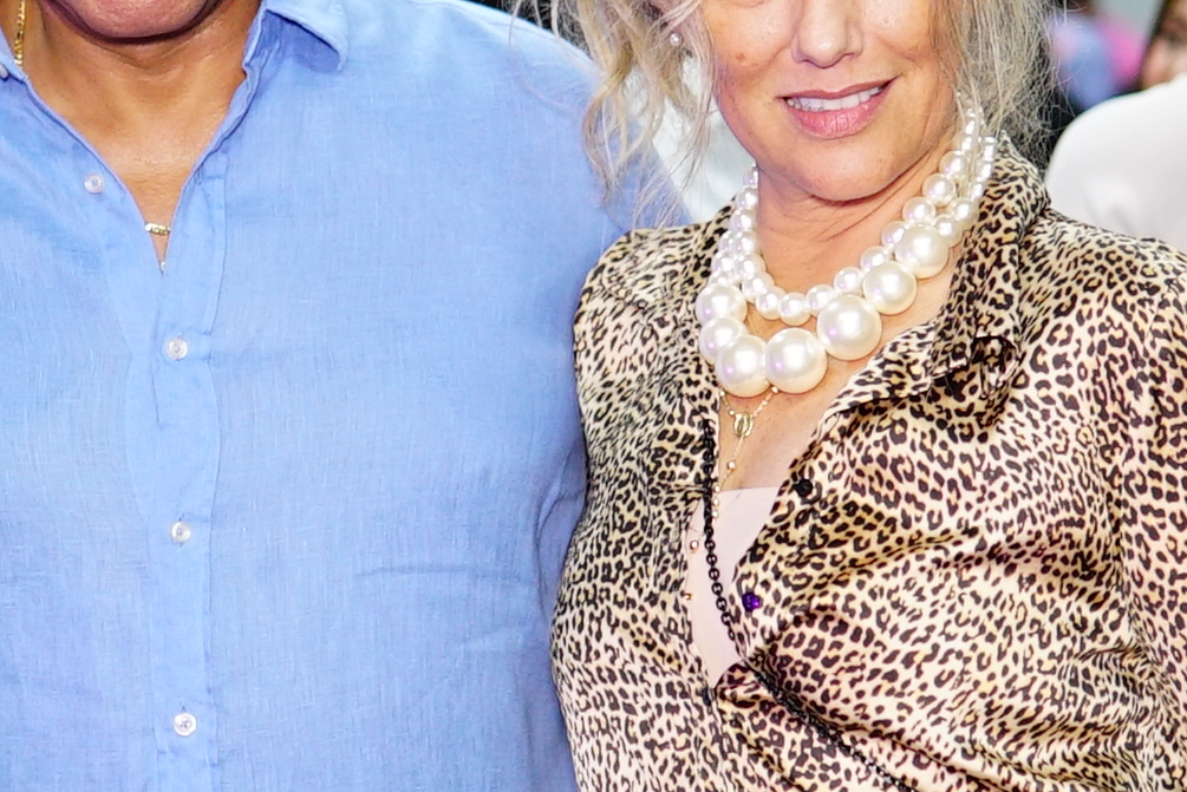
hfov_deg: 16.4
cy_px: 287
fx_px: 4090
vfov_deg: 11.1
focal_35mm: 124
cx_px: 221
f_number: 2
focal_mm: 30
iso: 800
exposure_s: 1/125
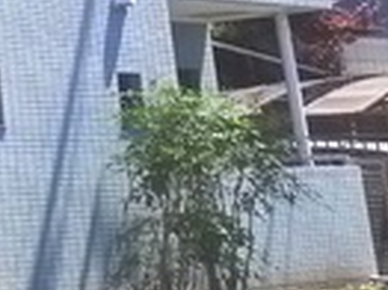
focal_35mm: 128
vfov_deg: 11.0
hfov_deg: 12.3
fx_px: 1433
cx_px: -542
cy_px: -188
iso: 400
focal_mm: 5.1
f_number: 3.2
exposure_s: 1/500
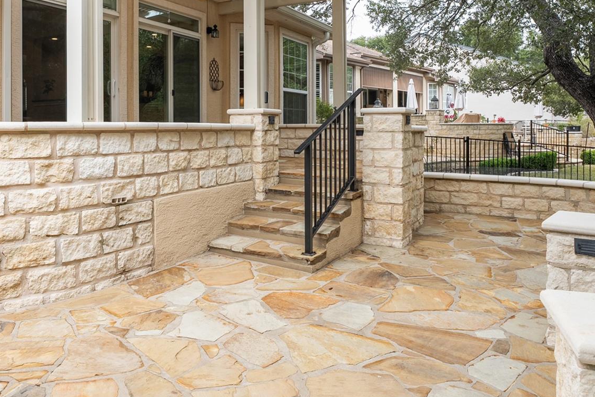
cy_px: 138
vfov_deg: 44.4
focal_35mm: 29
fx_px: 479
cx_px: 251
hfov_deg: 63.3
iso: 320
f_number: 8
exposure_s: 1/60
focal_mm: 16
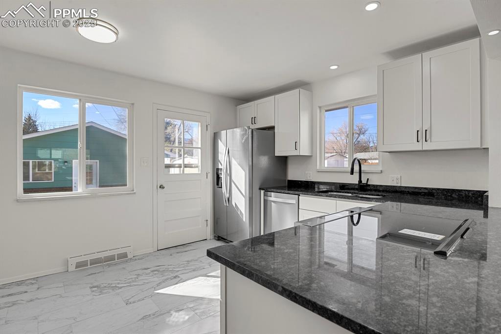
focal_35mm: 17
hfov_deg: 93.3
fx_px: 236
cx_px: 250
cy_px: 167
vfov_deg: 70.4
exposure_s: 1/5
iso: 250
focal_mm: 17
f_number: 8
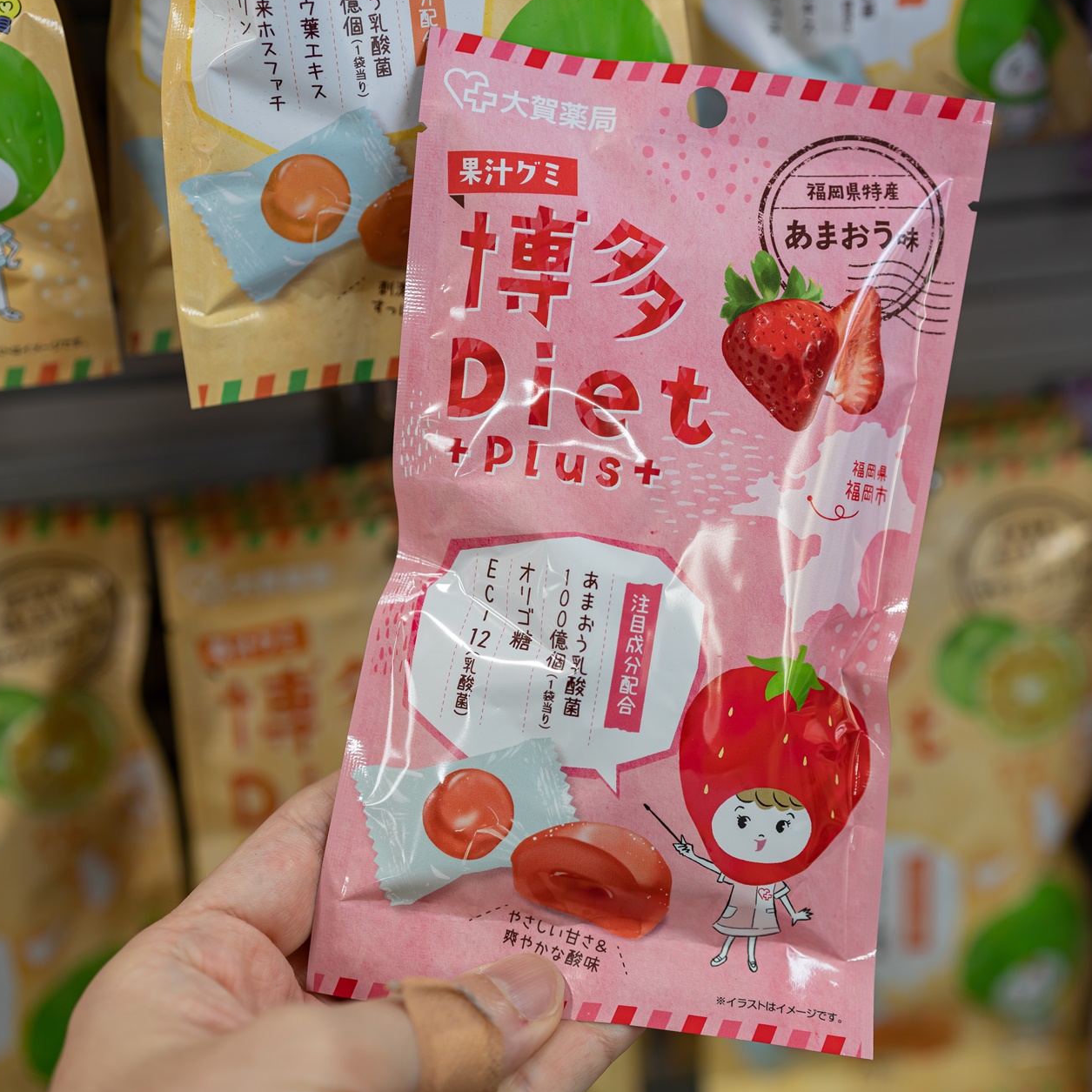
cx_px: 631
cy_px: 544
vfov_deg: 26.5
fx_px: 2320
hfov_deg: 26.5
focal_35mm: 65
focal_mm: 50
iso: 100
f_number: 2.2
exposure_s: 1/160
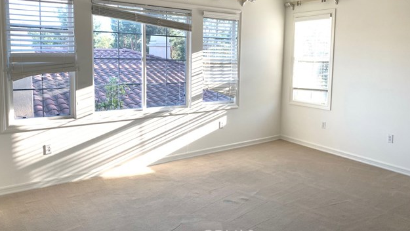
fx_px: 315
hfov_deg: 66.0
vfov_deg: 40.0
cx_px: 203
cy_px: 88
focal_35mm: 29
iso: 64
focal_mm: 4.25
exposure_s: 1/121
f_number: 1.8
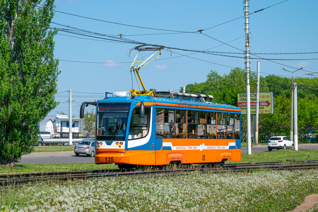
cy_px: 106
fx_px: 928
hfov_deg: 19.5
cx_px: 159
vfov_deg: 13.0
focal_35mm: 105
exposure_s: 1/800
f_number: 8
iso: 100
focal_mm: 70
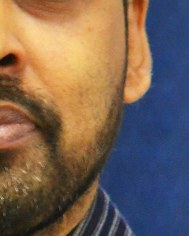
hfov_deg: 1.0
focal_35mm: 1485
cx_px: 35
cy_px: 89
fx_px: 10382
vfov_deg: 1.3
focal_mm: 220
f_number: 5.3
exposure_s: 1/50
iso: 3200
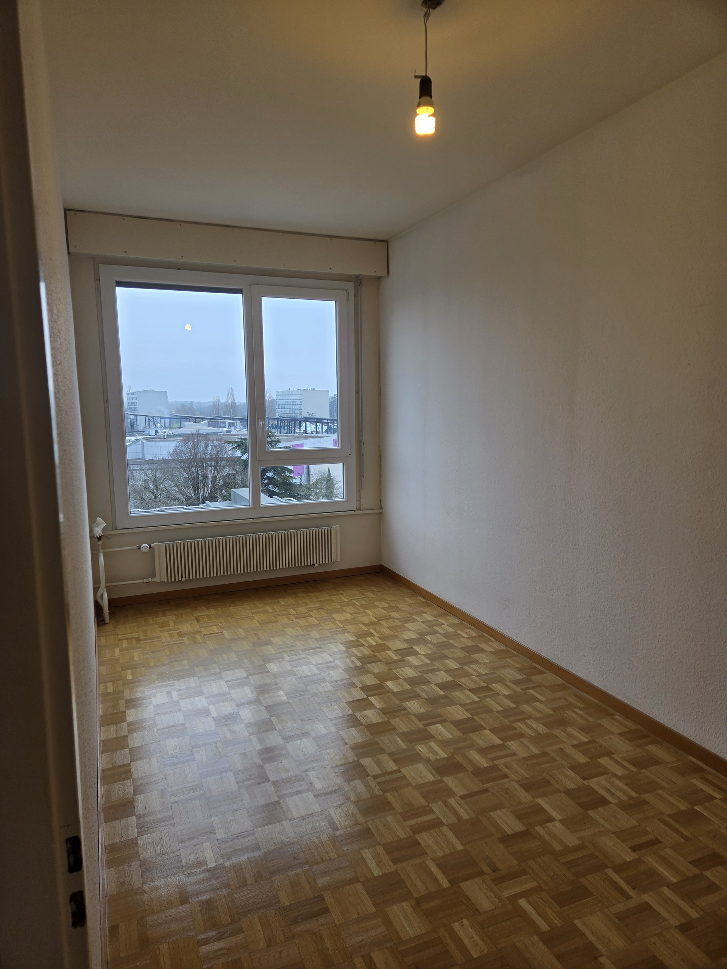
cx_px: 364
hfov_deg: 58.9
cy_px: 484
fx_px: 644
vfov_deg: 73.9
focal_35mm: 23
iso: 25
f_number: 1.8
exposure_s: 1/123
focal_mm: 5.4
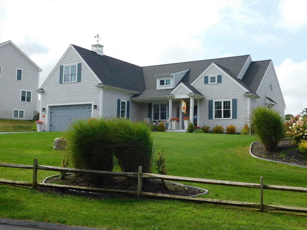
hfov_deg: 42.1
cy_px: 115
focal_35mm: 45
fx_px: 399
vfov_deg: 32.2
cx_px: 154
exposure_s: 1/1000
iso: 125
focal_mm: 8
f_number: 3.7
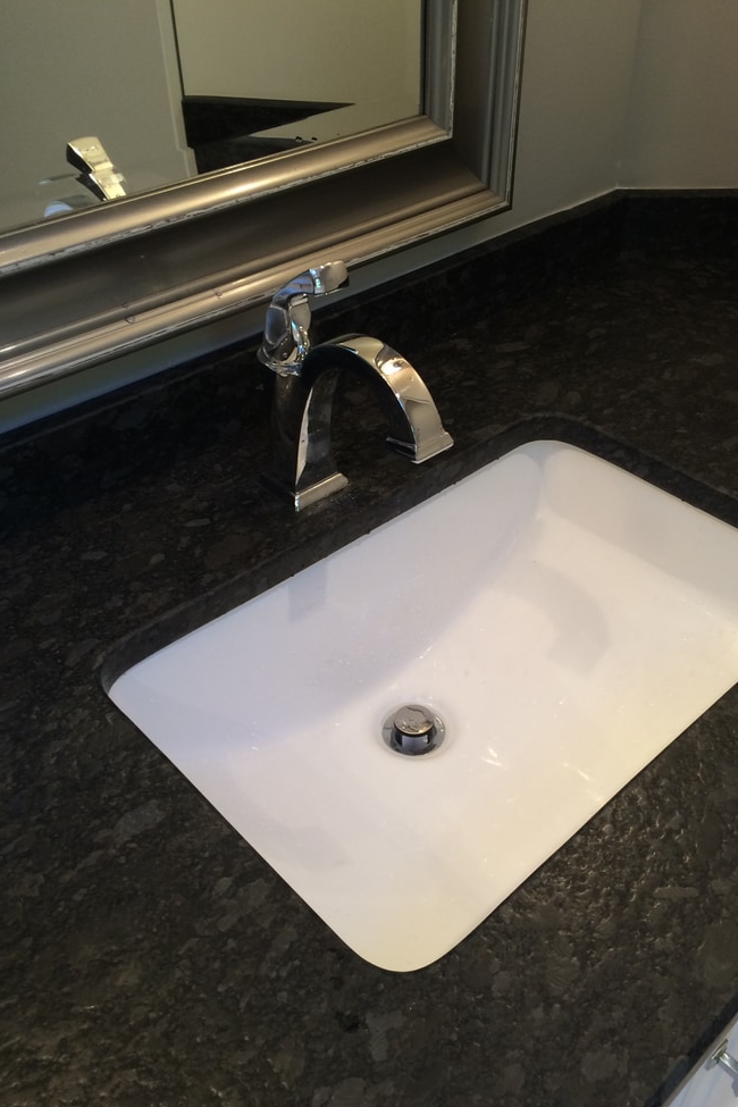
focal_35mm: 32
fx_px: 984
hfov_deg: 41.0
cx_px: 422
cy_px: 564
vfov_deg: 58.7
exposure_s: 1/30
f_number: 2.2
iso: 64
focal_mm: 4.12
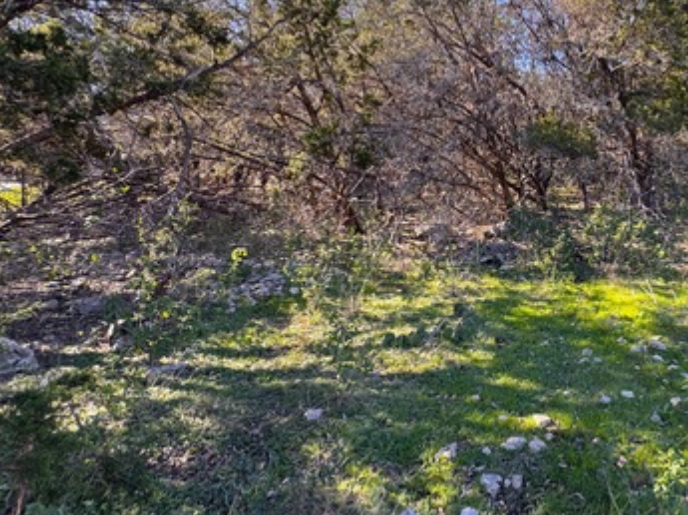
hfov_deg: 63.6
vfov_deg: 52.4
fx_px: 516
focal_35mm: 26
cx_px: 513
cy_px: 192
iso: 40
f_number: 2.2
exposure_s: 1/171
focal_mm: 2.22
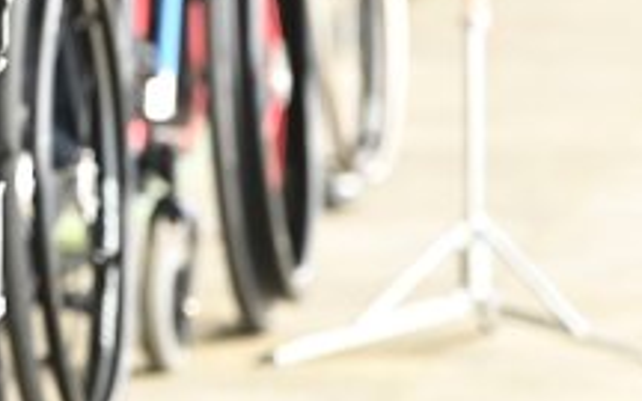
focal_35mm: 680
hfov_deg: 3.1
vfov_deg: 1.9
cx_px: -487
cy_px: -322
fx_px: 11898
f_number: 4.5
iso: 1250
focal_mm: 180
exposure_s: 1/250
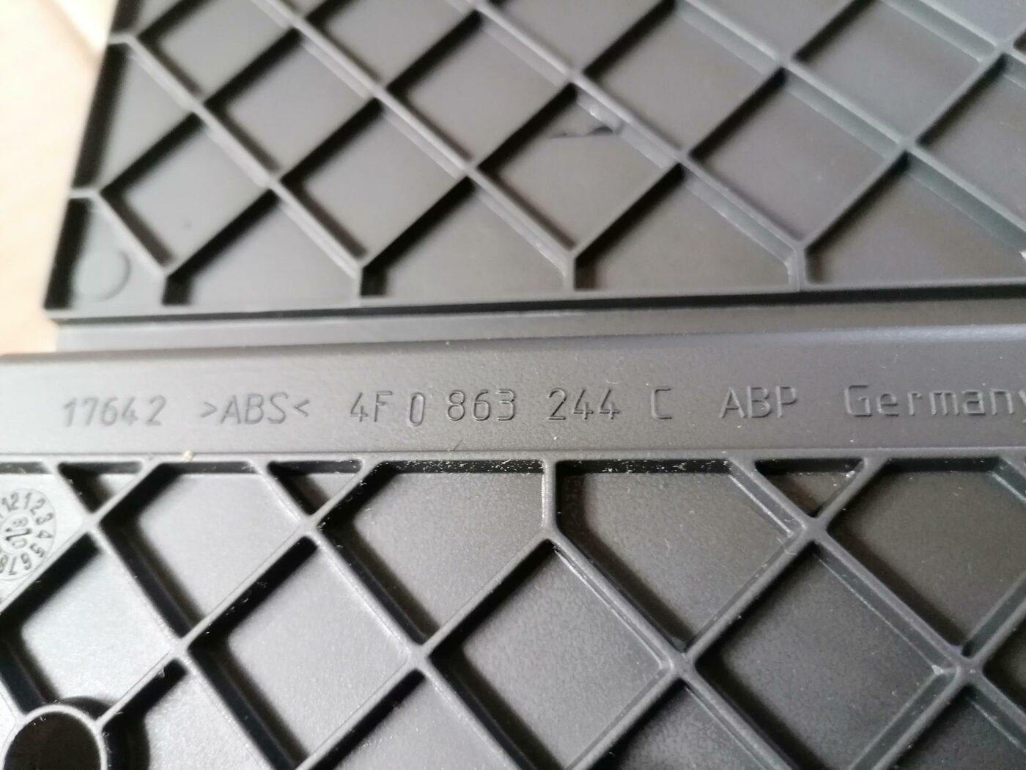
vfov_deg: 51.4
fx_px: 800
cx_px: 513
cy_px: 385
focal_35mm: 27
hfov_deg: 65.3
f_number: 1.8
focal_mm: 4.75
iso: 400
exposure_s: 1/50
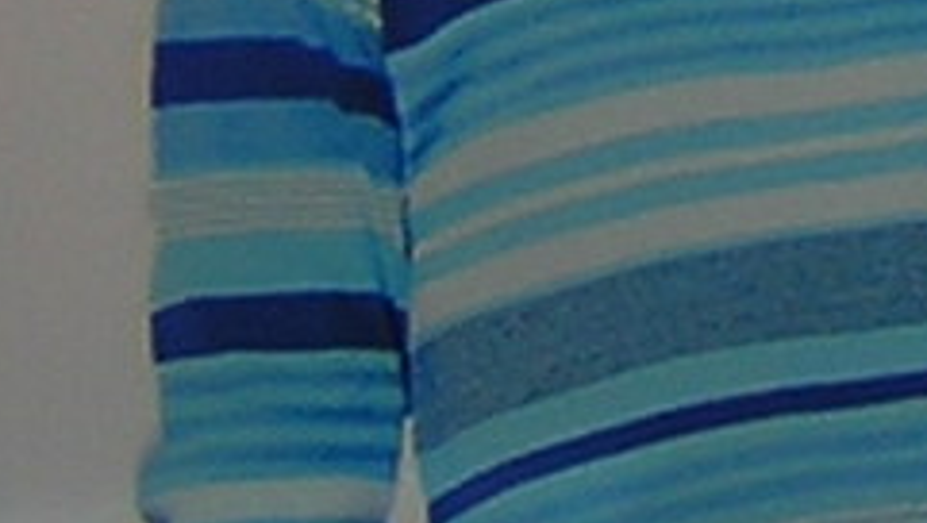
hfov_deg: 7.5
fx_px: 6396
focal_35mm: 260
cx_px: 2523
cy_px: -1411
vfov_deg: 4.4
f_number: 2.6
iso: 100
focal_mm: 4.7
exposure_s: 1/60.1
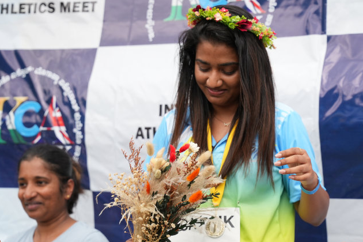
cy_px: 121
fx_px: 872
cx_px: 220
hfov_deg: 23.5
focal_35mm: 86
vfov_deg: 15.8
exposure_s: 1/2000
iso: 250
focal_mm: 53.3
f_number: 2.8
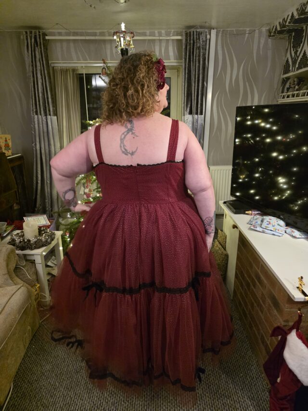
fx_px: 273
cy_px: 206
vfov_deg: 73.9
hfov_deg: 58.9
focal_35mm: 23
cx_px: 154
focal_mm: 6.3
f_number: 1.7
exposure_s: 1/100
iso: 2500
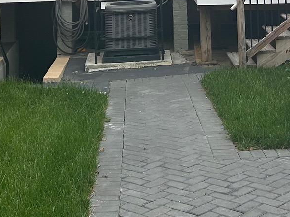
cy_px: -148
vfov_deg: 14.8
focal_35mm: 90
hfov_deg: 21.7
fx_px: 754
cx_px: 198
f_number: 1.5
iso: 50
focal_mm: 5.7
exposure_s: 1/1395
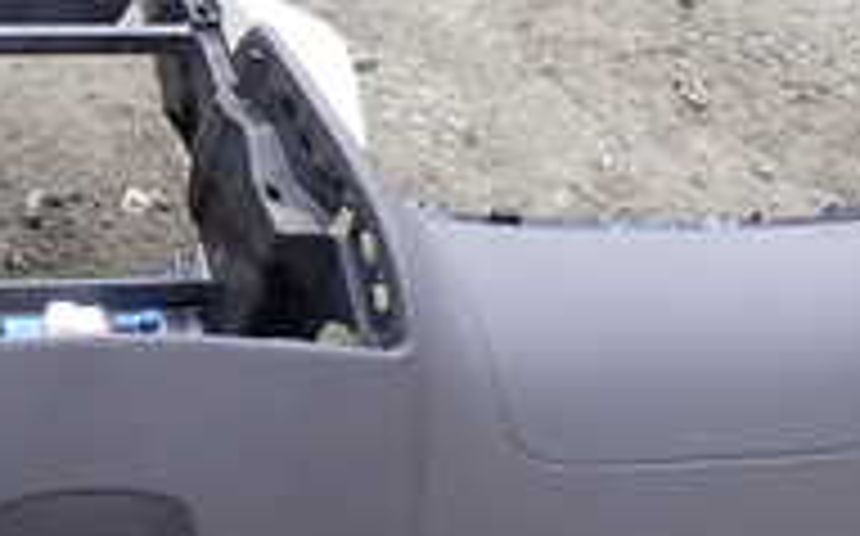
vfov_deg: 13.1
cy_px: 248
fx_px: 2342
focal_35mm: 100
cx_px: -68
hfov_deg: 20.0
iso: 100
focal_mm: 5.4
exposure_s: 1/200
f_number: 3.2
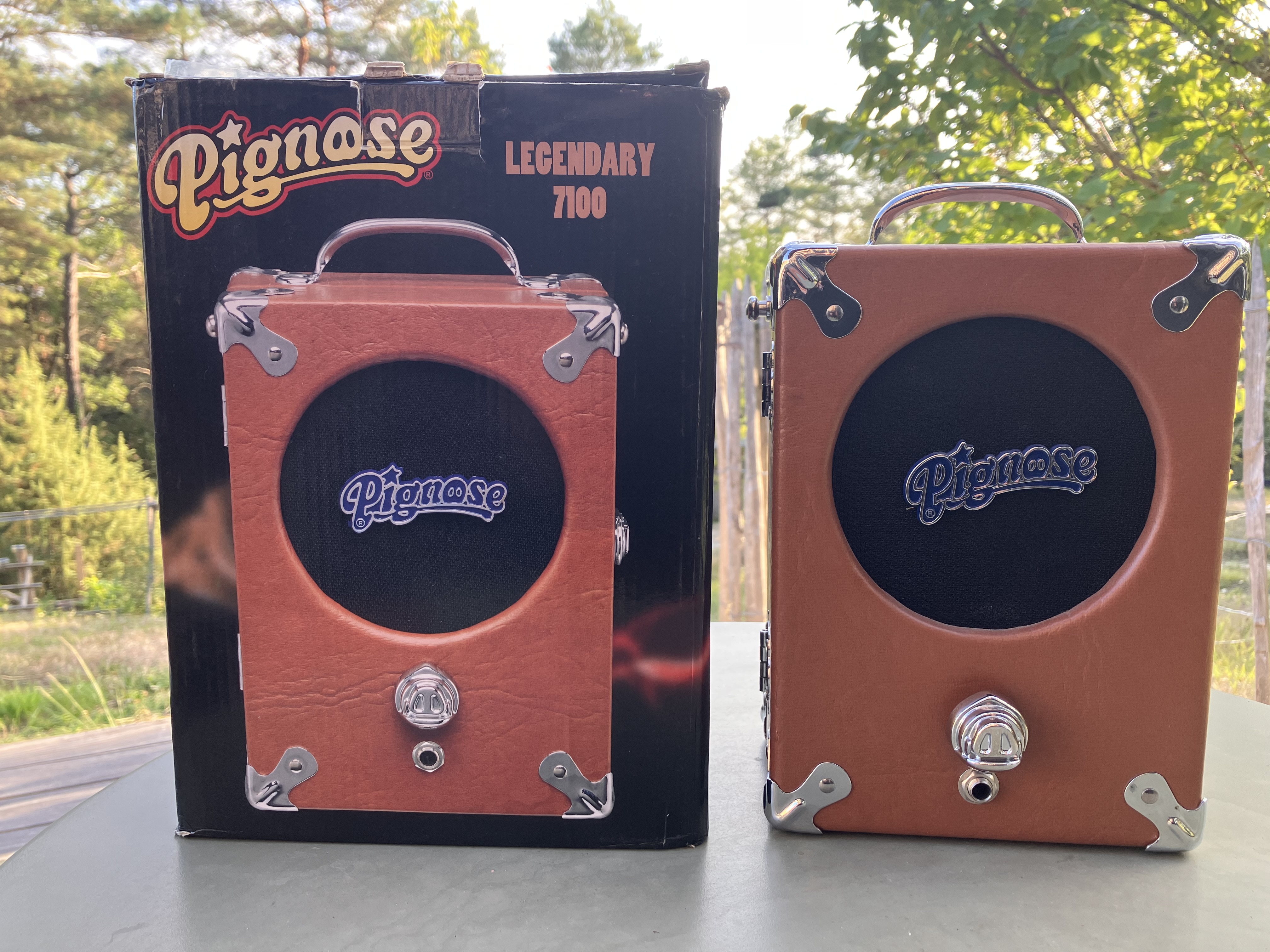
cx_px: 635
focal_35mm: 28
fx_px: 1027
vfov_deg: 49.7
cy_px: 476
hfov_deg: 63.4
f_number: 1.8
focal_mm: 3.99
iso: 40
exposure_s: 1/121
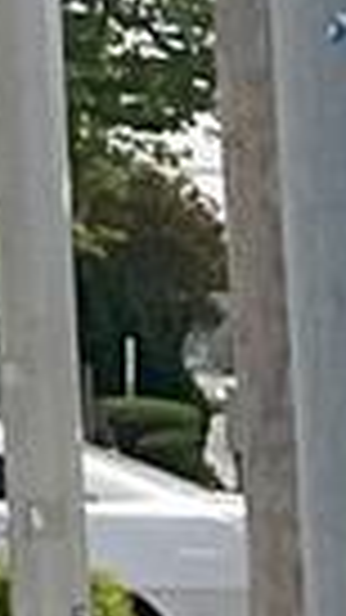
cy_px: -441
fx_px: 5435
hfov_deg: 3.0
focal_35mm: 333
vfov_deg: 6.4
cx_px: -2373
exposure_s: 1/5814
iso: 20
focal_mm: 3
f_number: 1.8
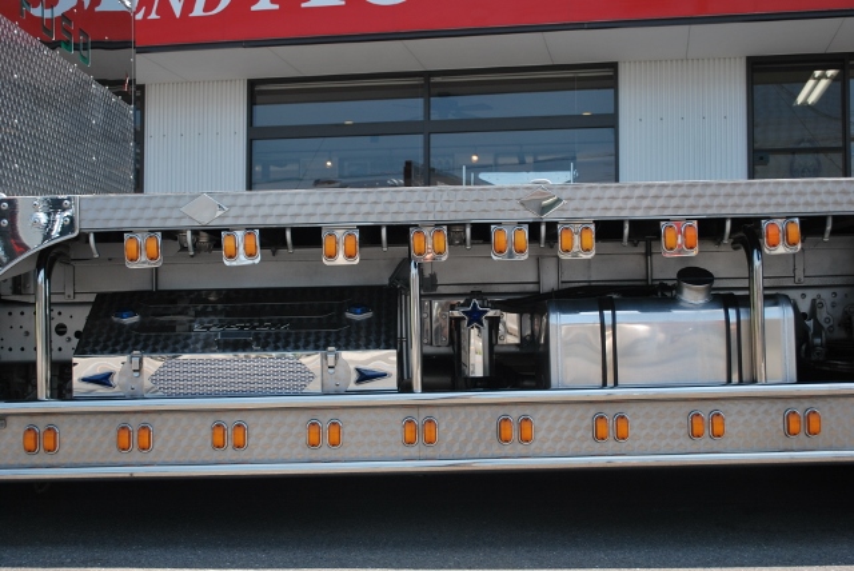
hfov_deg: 43.6
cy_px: 286
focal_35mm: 45
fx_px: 1068
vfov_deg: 29.9
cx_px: 427
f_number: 4.8
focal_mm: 30
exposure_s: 1/500
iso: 160
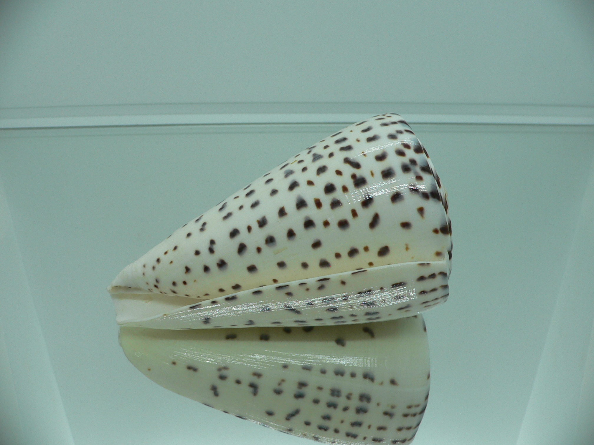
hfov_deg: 52.6
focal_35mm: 35
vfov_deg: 40.7
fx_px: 601
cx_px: 297
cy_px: 222
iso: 80
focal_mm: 4.6
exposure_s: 1/80
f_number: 2.8
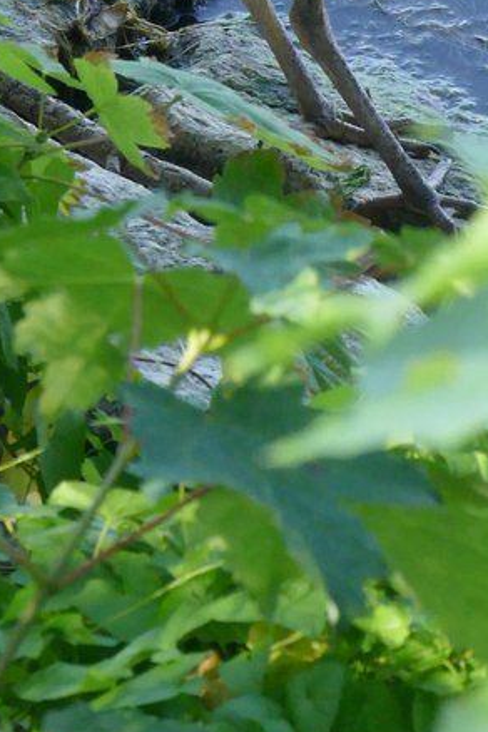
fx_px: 10694
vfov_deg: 3.9
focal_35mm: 526
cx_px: 511
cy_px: -560
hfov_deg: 2.6
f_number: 6.3
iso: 800
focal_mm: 52.4
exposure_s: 1/200
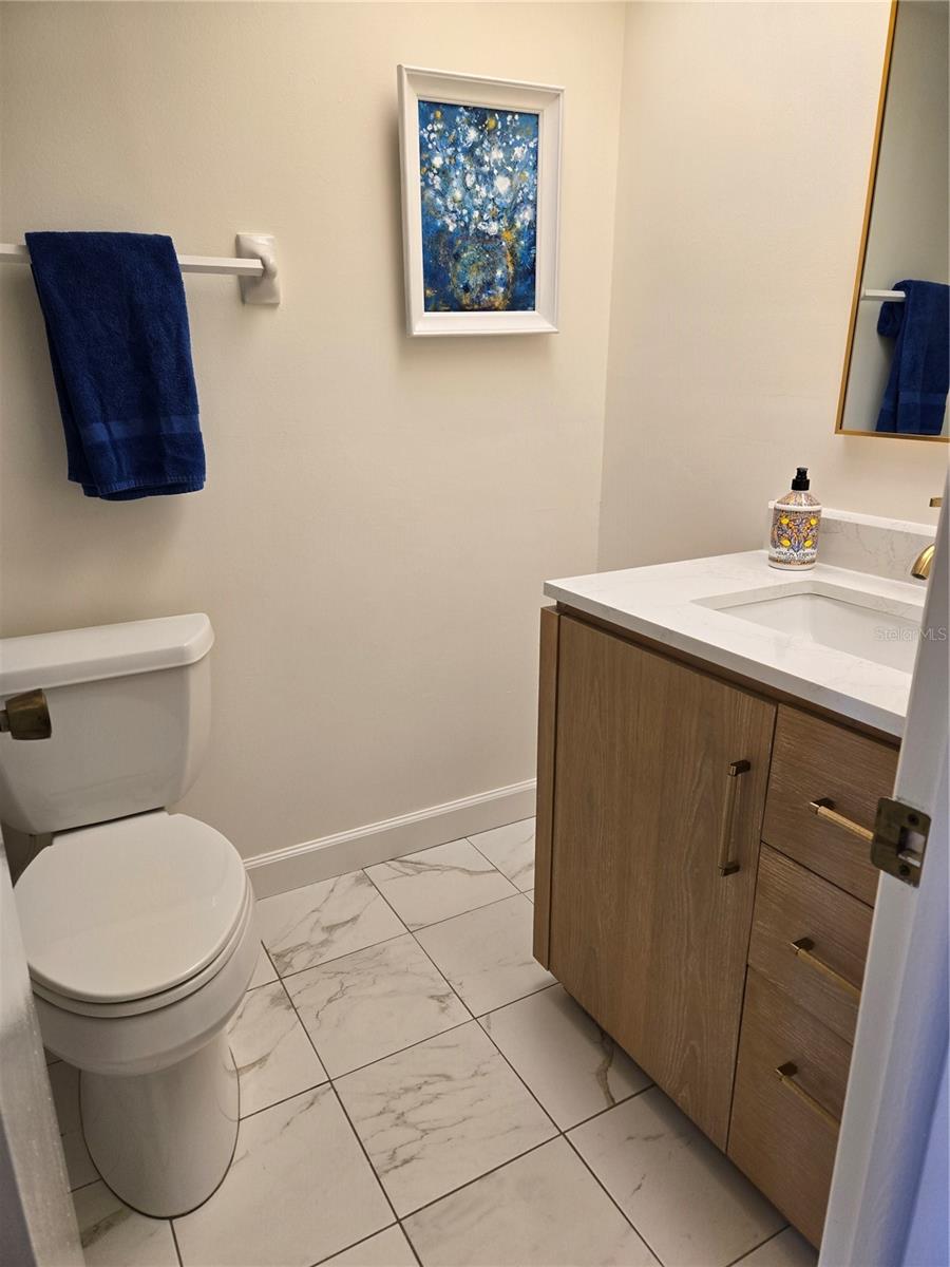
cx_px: 475
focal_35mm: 23
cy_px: 634
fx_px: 842
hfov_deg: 58.9
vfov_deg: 73.9
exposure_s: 1/120
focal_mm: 5.4
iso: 100
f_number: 1.8
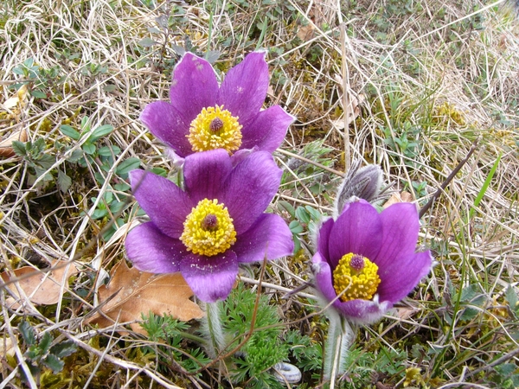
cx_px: 260
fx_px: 540
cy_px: 194
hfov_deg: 51.4
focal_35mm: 36
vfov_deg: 39.7
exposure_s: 1/30
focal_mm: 6
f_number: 8
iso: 100
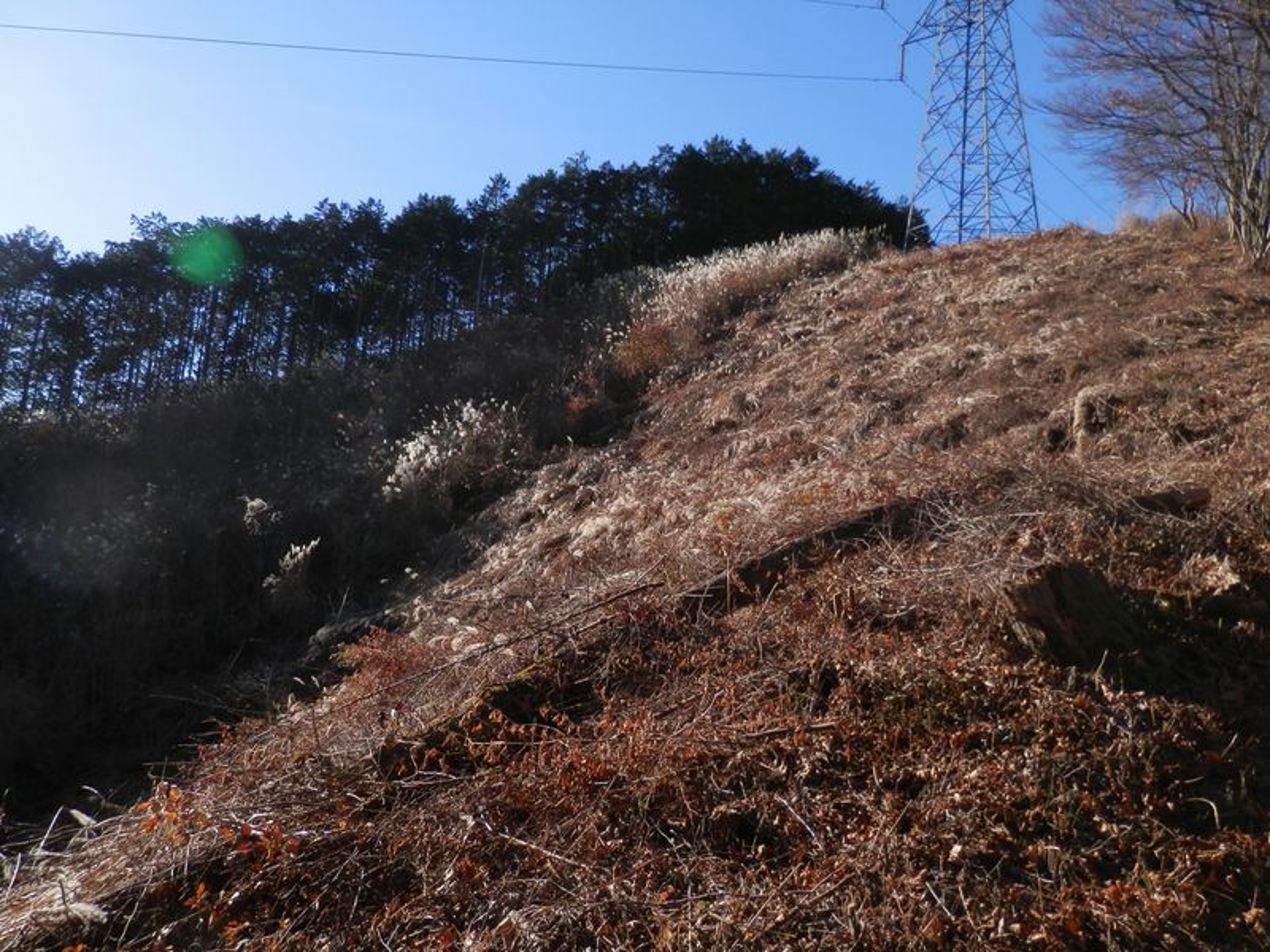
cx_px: 635
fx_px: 917
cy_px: 476
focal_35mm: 25
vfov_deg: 54.9
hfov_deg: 69.4
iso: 80
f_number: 3
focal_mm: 4.5
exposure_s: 1/800
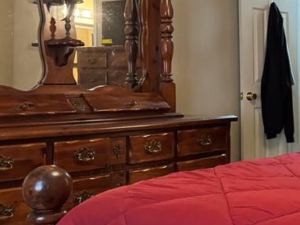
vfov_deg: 22.9
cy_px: 93
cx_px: 364
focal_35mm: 64
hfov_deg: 26.7
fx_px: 555
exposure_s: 1/40
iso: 800
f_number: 1.78
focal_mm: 6.76
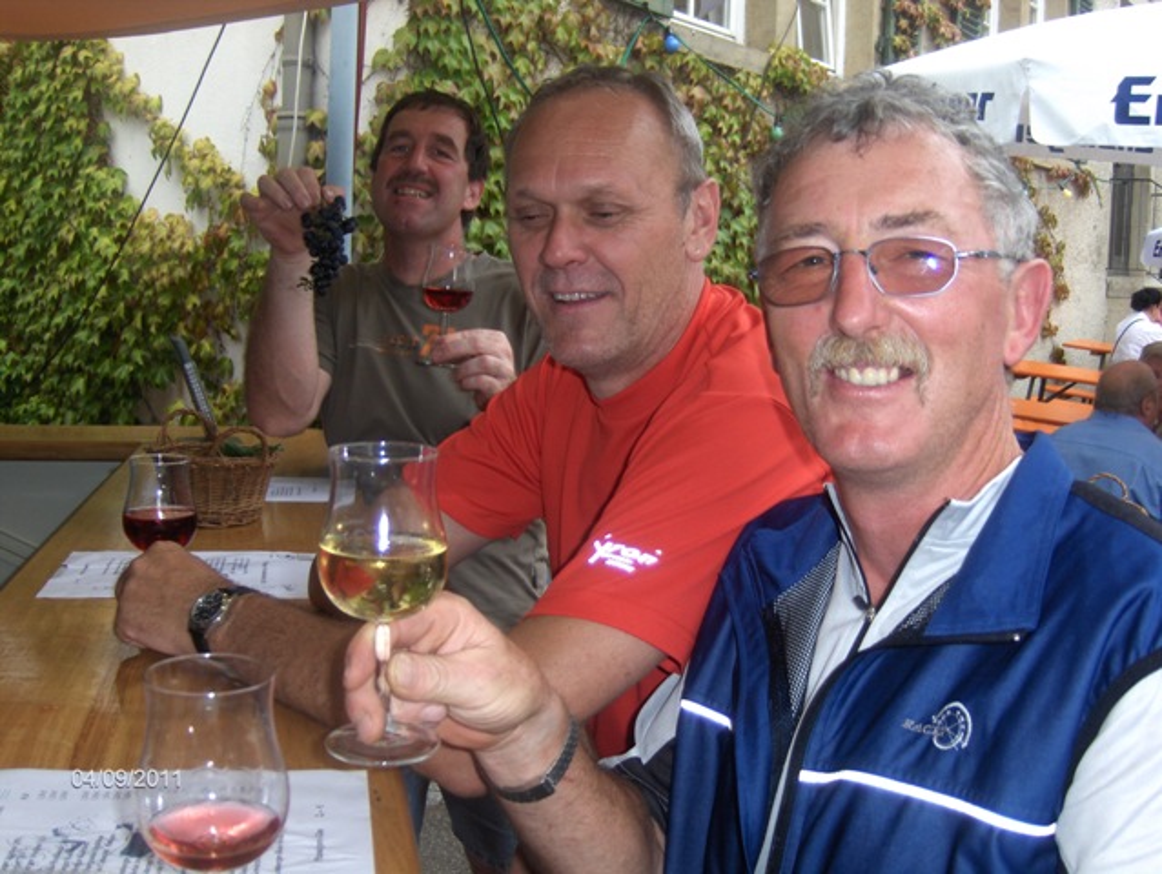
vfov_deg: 40.8
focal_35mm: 35
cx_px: 581
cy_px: 437
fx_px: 1176
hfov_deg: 52.6
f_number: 2.8
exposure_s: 1/60
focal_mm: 7.5
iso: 125
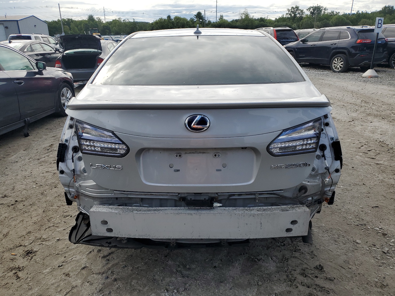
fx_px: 297
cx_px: 198
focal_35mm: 26
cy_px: 148
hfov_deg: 67.3
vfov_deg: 53.1
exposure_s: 1/2000
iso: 50
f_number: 1.5
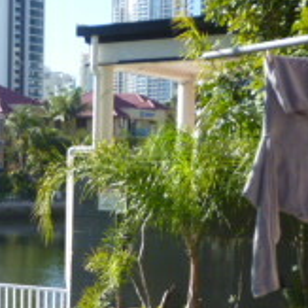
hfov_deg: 16.8
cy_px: 280
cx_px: -108
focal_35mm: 97
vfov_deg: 17.6
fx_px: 976
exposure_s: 1/400
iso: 100
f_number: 3.1
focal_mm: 5
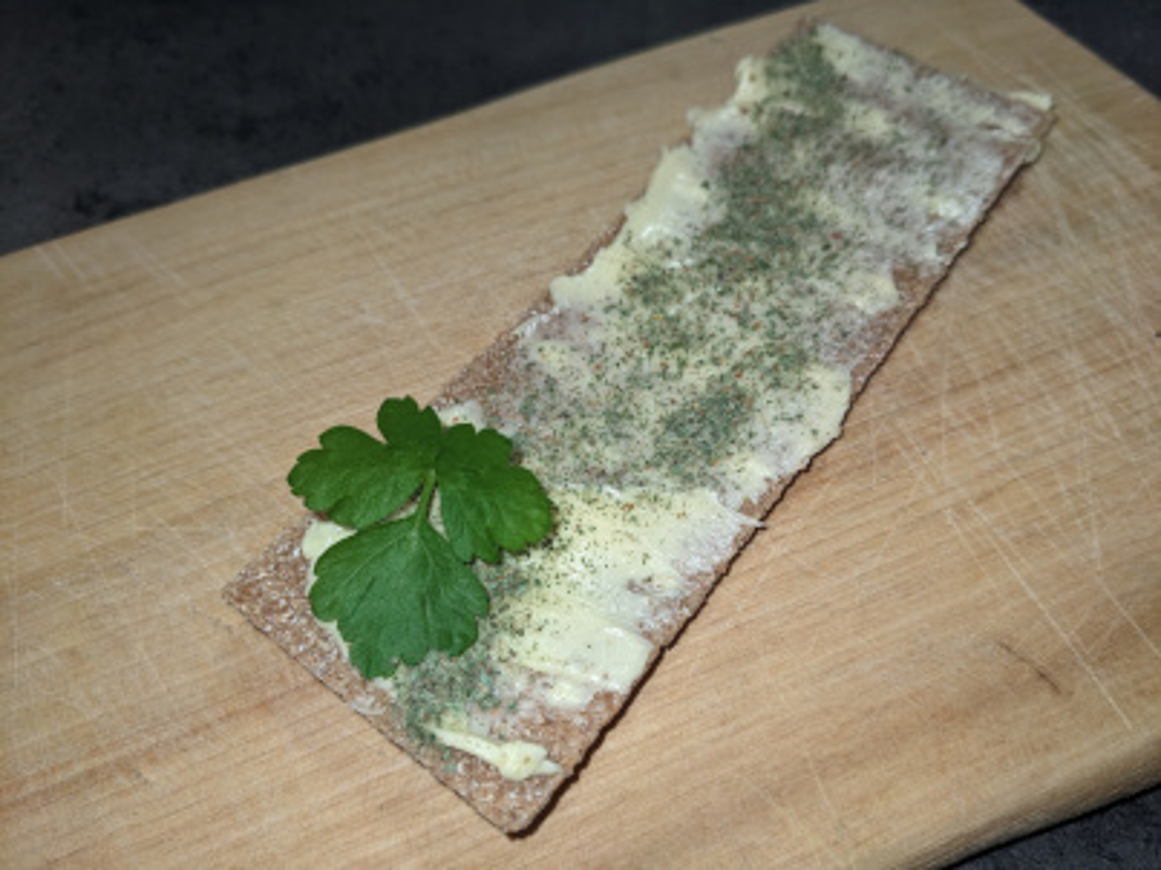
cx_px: 580
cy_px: 435
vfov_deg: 51.3
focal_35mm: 27
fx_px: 905
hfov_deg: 65.3
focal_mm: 4.38
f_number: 1.73
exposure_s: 1/99.9
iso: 62
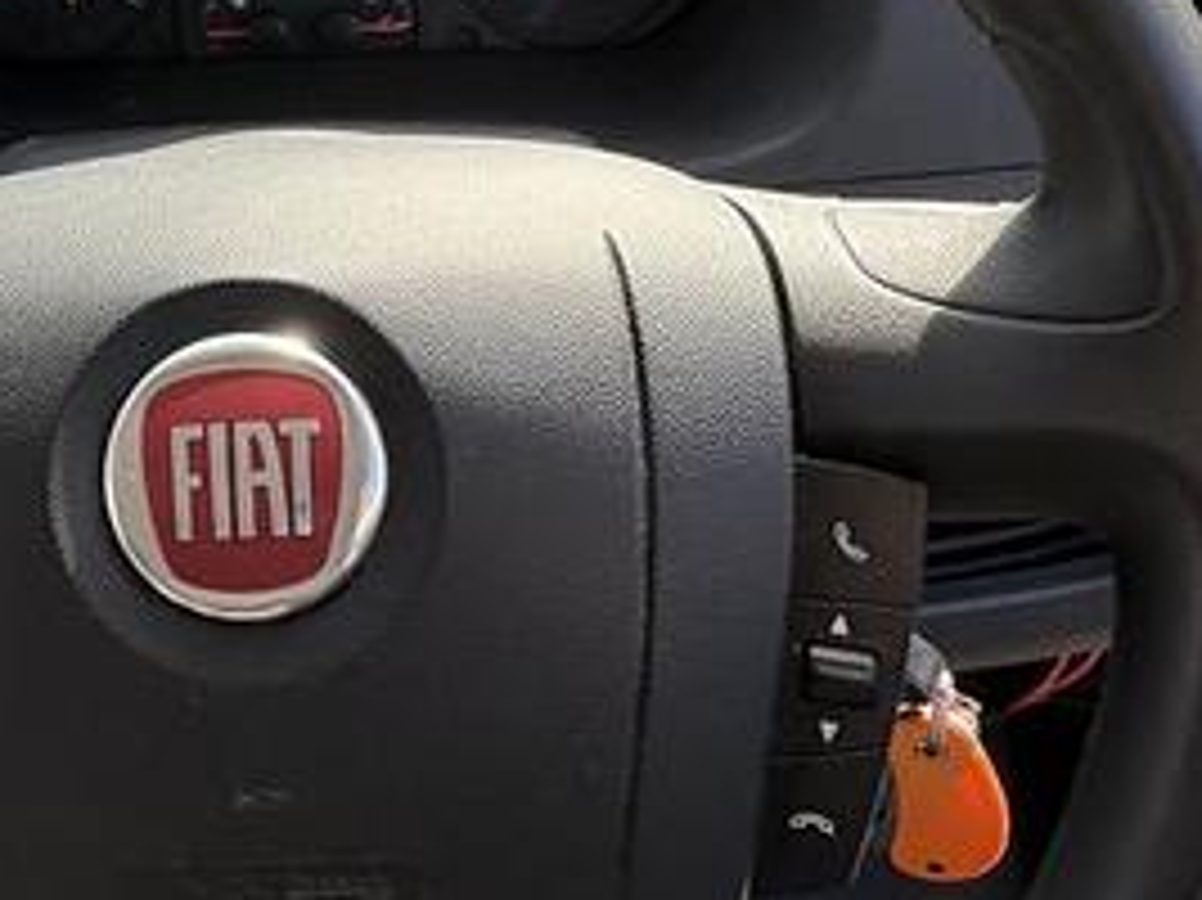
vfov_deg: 30.4
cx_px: 207
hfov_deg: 38.6
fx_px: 1631
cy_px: 230
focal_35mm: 47
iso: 80
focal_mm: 2.22
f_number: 2.2
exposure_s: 1/134
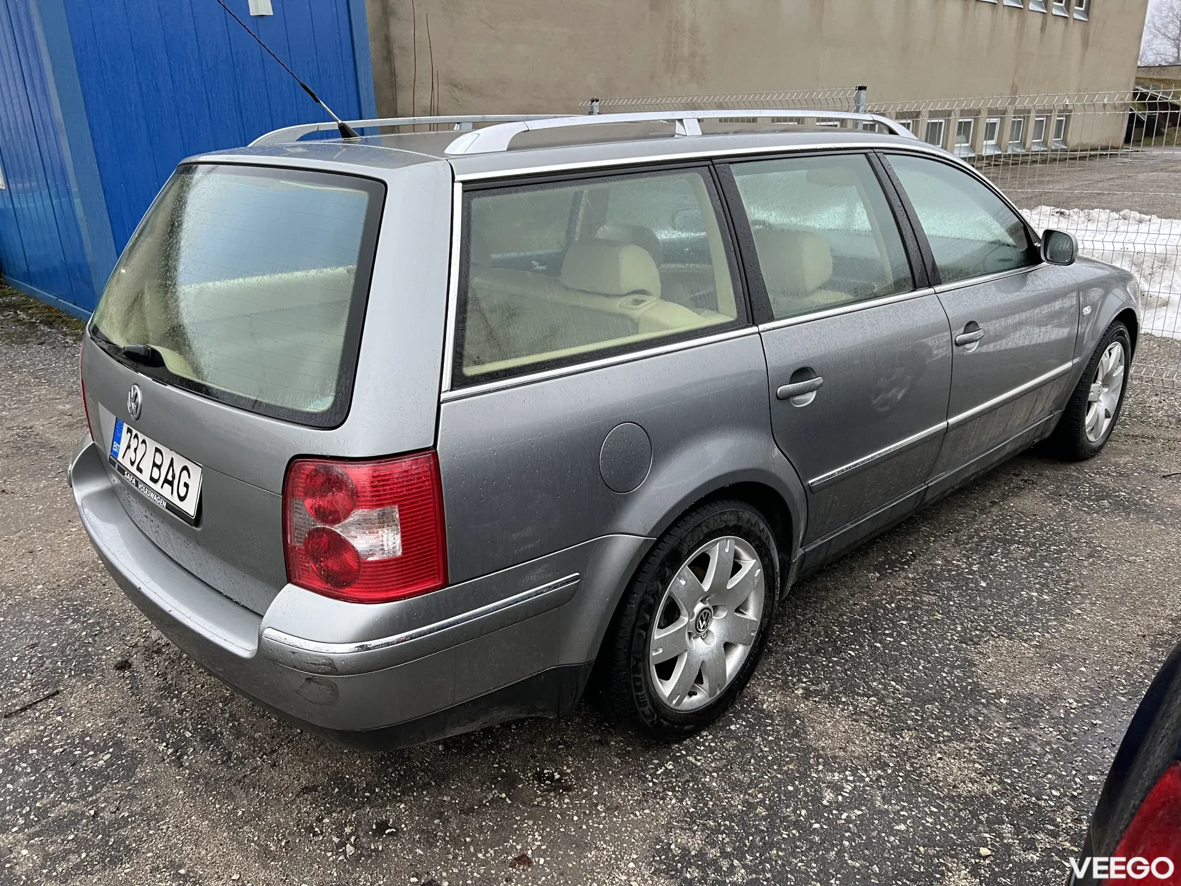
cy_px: 443
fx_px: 887
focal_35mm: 26
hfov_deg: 67.3
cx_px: 590
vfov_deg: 53.1
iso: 125
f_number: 1.5
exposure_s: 1/93
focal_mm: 5.7
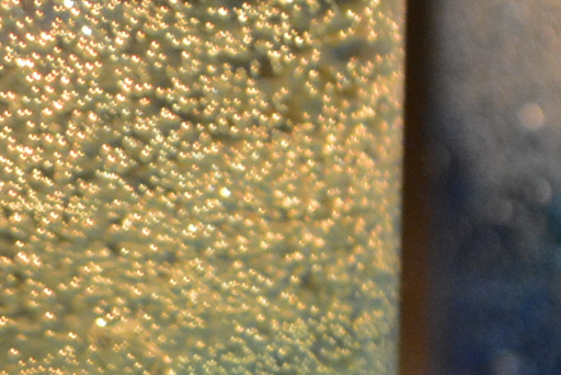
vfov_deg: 3.6
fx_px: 6018
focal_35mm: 386
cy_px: 280
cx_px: -194
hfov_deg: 5.3
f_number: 5.3
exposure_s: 1/10
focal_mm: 44
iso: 1600
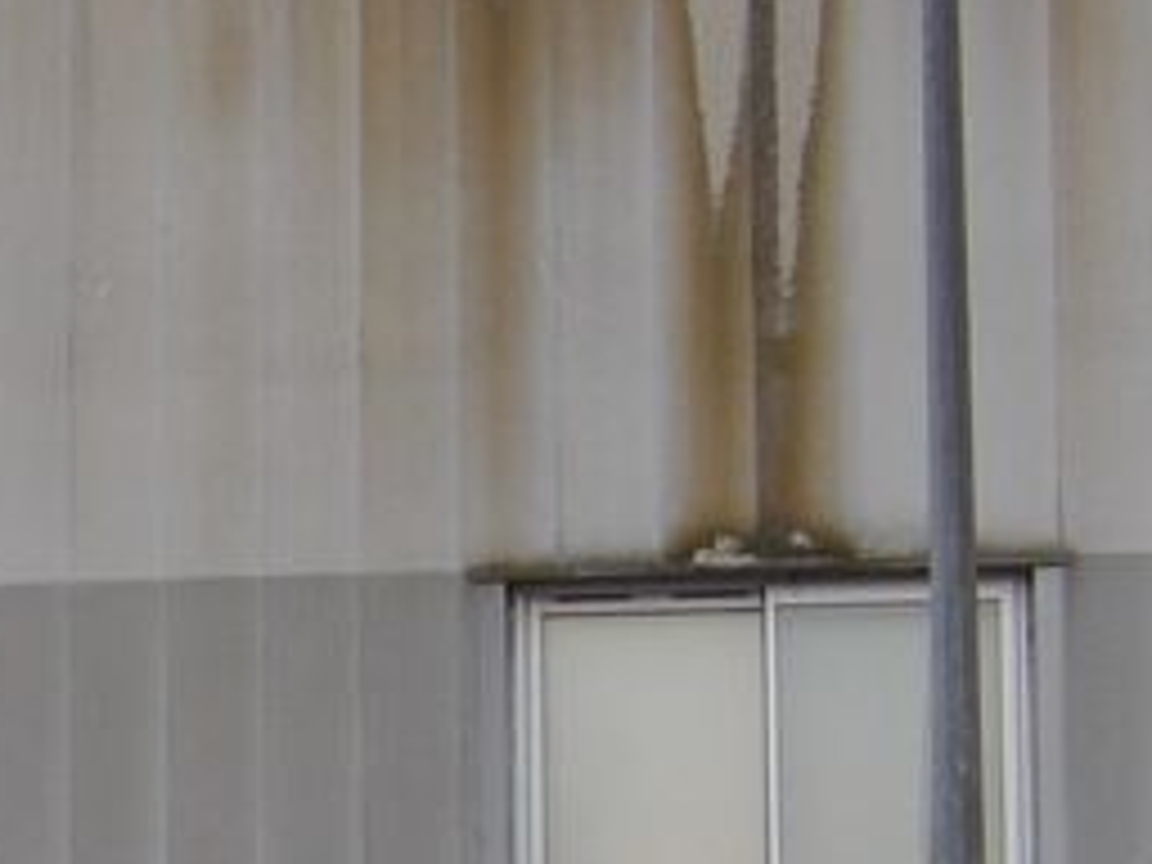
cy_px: 909
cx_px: -68
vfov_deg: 8.0
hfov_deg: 10.6
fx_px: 6123
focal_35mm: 184
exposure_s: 1/34
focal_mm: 8.2
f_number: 3.8
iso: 200
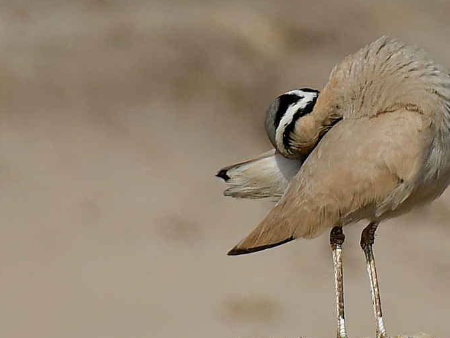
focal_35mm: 1096
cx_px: 274
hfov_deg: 1.8
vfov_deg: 1.4
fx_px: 14243
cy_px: 168
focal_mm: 500
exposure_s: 1/1000
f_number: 8
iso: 180
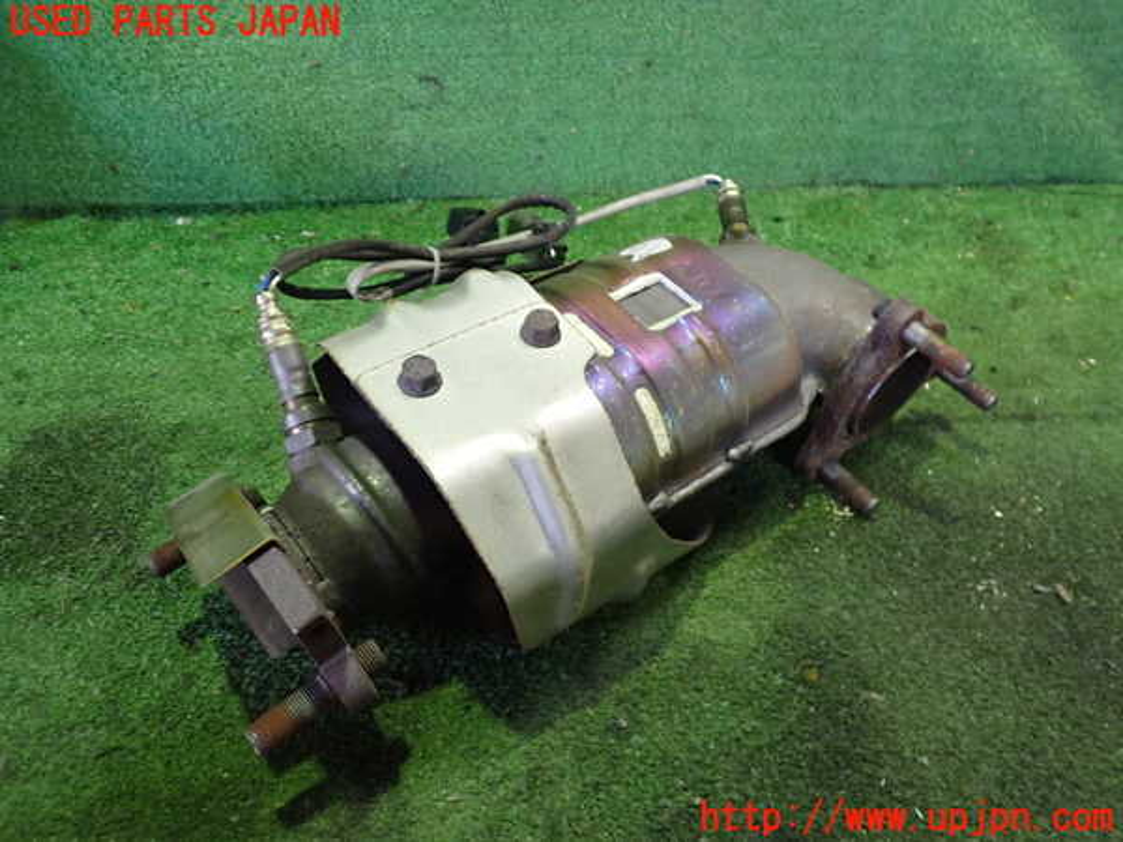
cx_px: 562
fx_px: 973
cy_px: 421
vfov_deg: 46.8
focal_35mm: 30
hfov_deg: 60.0
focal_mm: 5.4
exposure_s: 1/30
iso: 640
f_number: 2.3
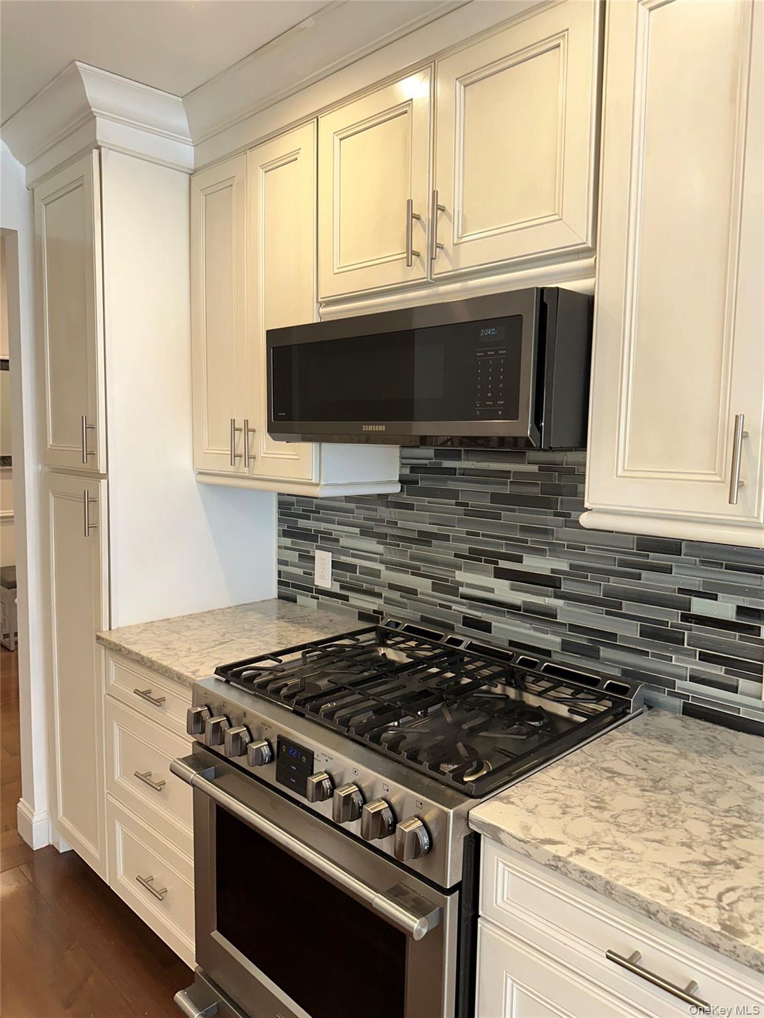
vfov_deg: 71.6
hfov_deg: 56.8
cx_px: 382
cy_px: 509
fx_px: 706
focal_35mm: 24
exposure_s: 1/120
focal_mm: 6.86
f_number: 1.78
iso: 100
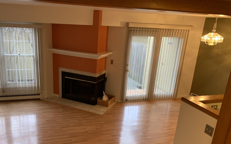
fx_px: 201
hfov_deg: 59.4
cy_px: 91
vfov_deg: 39.1
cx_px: 98
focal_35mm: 32
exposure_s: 1/60
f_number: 1.8
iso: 200
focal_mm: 4.25
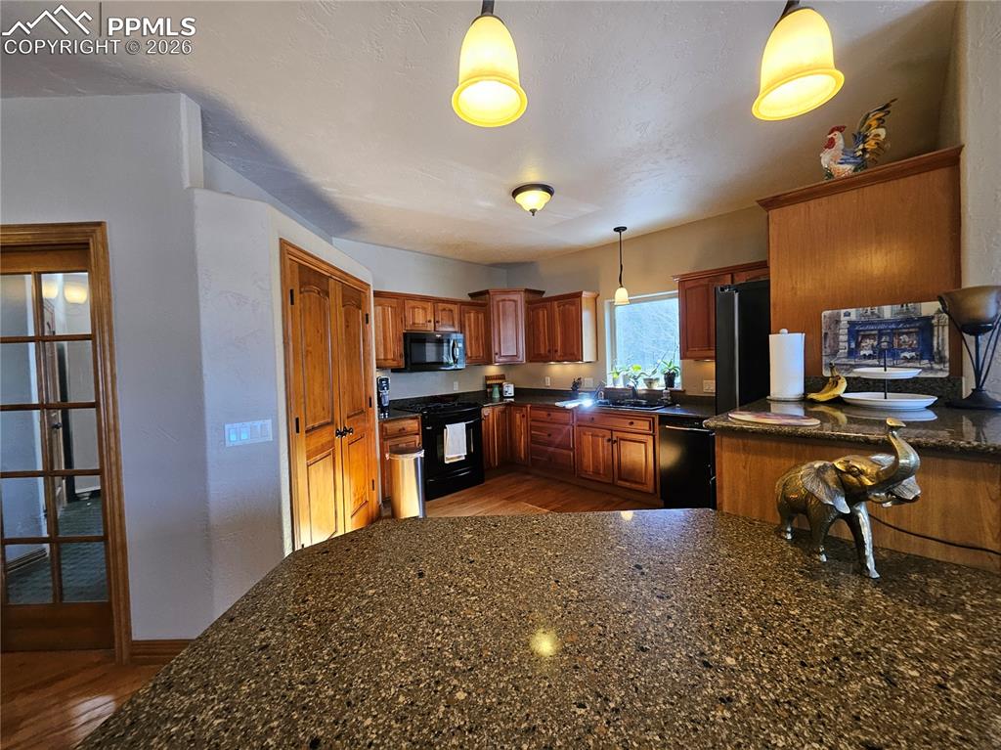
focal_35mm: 13
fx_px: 376
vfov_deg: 89.9
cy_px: 375
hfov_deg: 106.2
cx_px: 500
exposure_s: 1/60
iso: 160
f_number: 2.2
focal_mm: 1.7
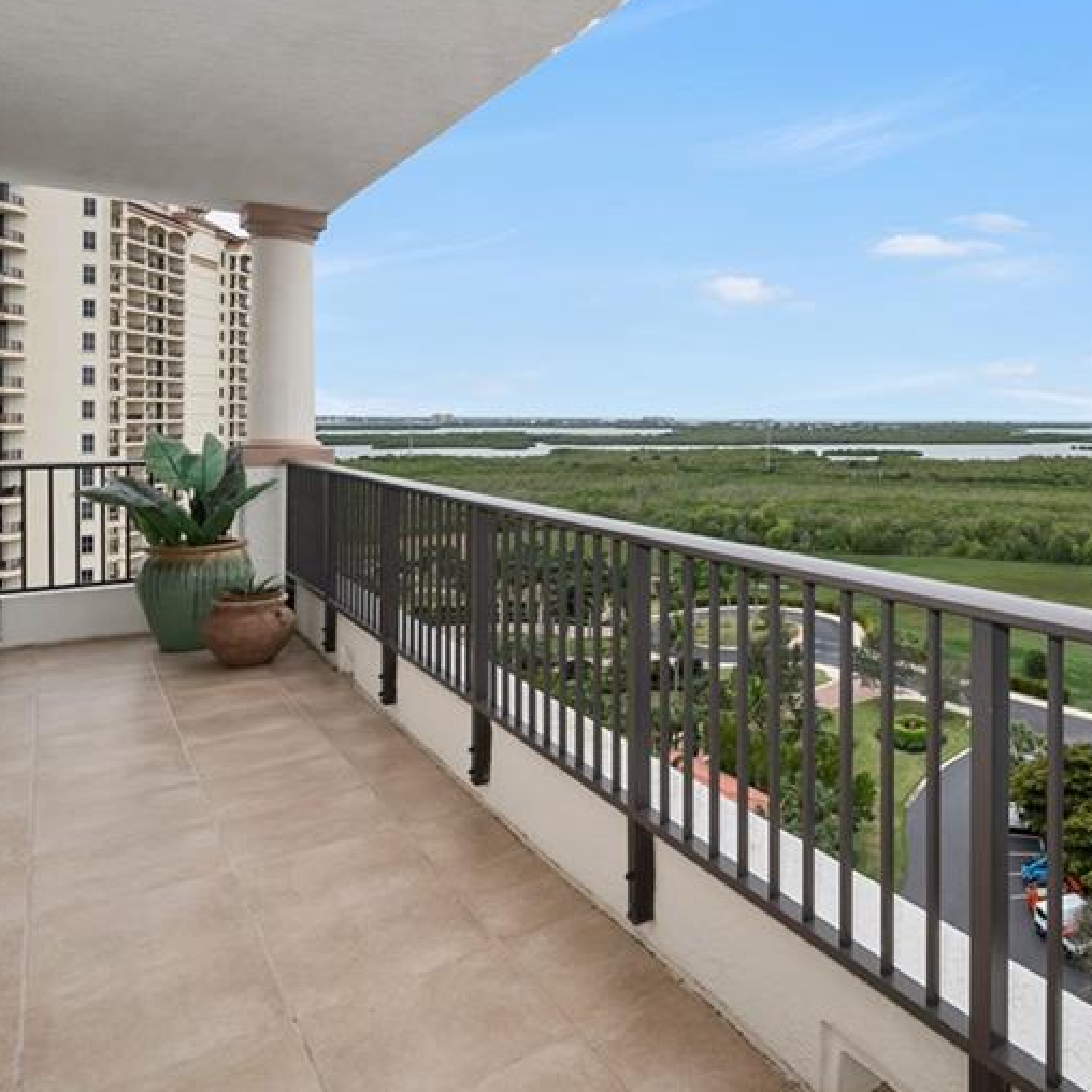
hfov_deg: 59.6
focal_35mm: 24
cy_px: 433
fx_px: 857
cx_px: 883
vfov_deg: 64.4
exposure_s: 1/200
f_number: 8
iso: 100
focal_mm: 14
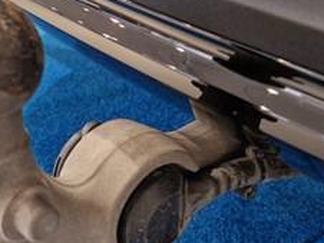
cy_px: 73
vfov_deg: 22.5
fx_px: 609
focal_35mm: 65
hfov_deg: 29.5
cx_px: 103
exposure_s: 1/100
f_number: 1.8
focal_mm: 5.4
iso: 250
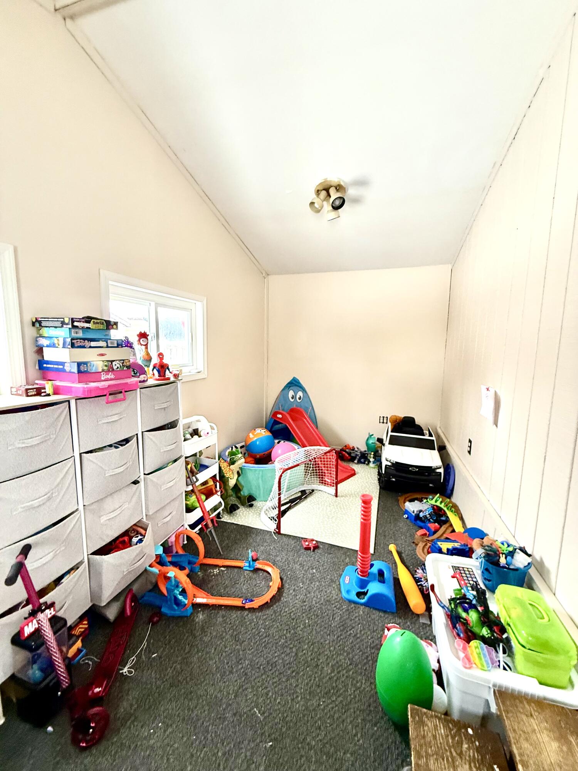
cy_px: 386
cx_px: 289
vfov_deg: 102.1
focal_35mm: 14
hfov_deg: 85.7
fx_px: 312
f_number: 2.2
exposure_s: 1/99
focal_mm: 2.22
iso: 320
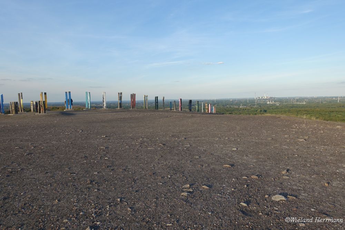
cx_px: 172
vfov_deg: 53.1
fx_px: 230
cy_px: 115
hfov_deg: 73.7
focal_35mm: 24
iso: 125
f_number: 4.5
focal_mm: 8.8
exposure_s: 1/400
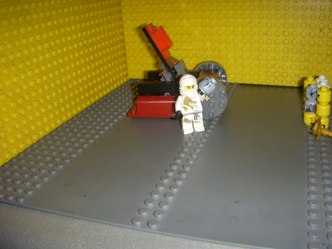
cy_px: 124
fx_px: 364
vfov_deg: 37.7
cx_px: 166
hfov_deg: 49.0
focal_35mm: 38
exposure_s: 1/30
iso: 100
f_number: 3.3
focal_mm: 6.3
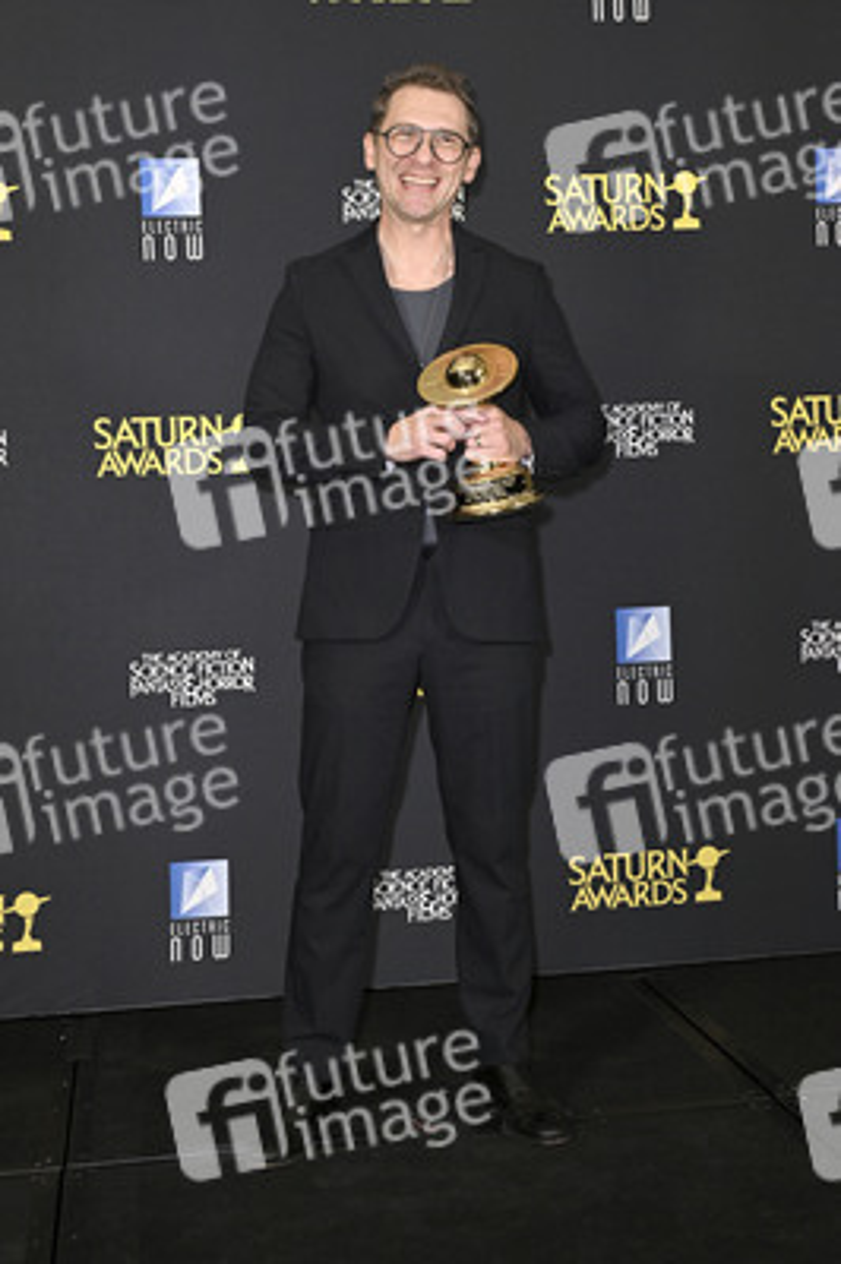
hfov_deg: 32.6
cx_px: 420
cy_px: 632
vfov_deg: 47.4
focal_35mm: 41
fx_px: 1439
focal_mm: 41
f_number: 5.6
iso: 2000
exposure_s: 1/320
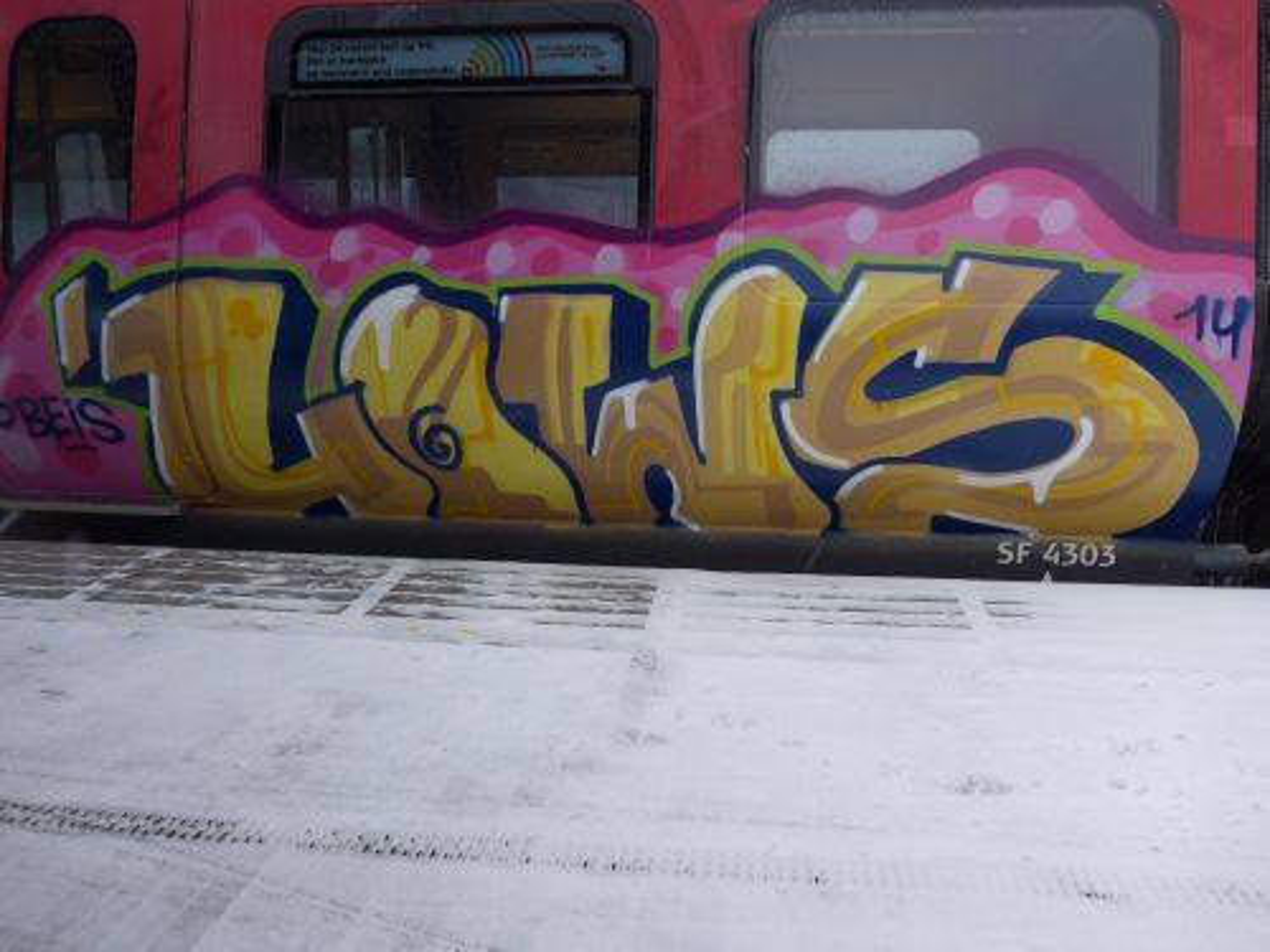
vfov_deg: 48.2
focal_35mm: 29
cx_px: 635
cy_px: 476
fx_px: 1064
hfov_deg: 61.7
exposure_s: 1/125
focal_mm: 6
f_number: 2.5
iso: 80
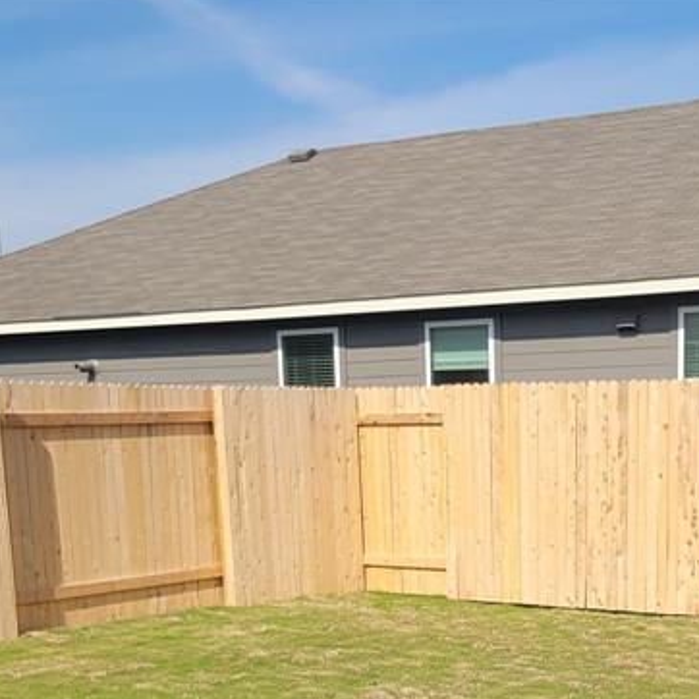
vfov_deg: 25.0
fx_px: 1485
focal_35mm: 65
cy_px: 730
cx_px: 508
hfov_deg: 26.2
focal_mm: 5.4
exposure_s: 1/1978
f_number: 1.8
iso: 40
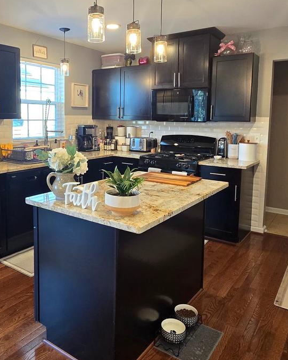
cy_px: 153
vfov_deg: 63.8
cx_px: 98
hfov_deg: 52.2
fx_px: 288
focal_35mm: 27
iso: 250
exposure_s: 1/60
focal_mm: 2.2
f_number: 2.2
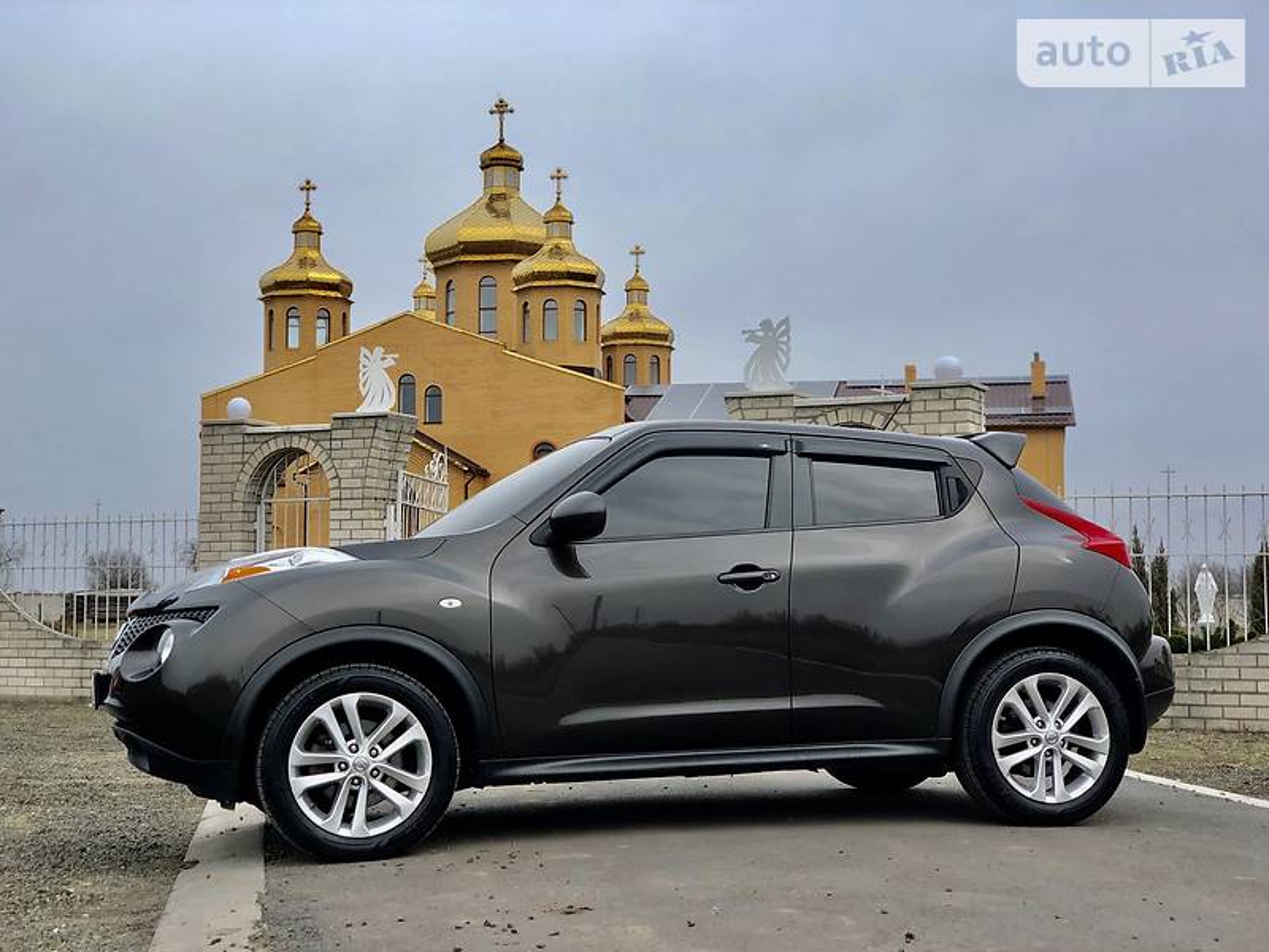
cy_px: 476
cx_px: 634
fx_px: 1906
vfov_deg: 28.0
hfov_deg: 36.8
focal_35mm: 52
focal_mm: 6
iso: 16
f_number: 2.4
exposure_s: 1/727
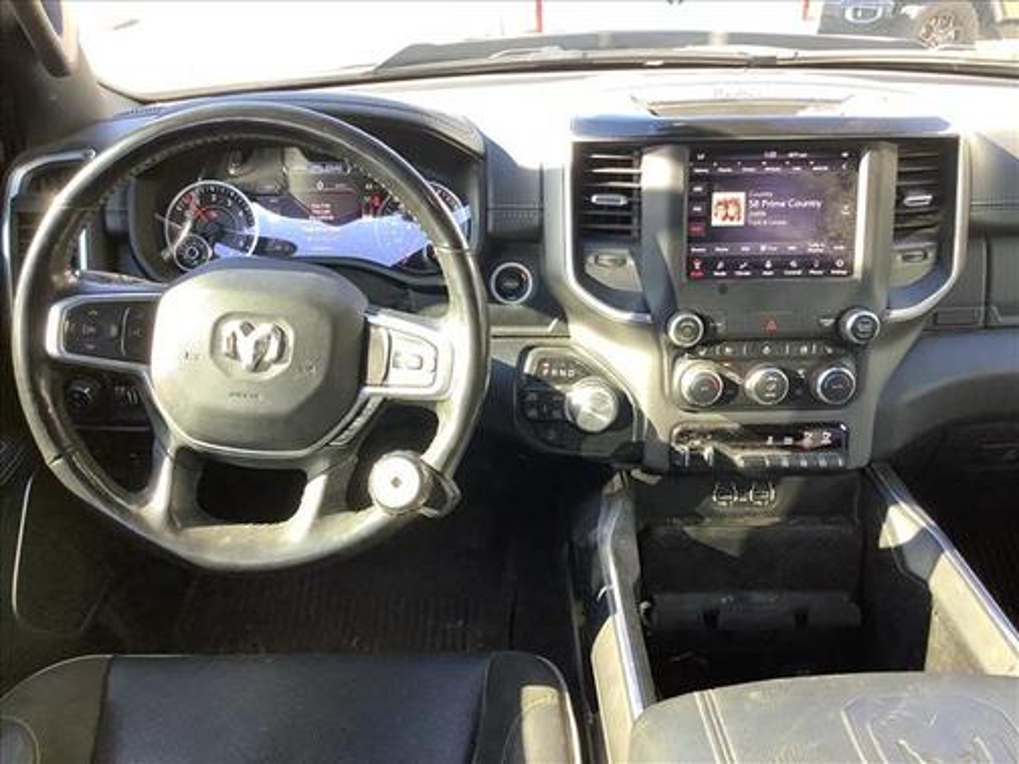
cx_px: 510
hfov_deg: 58.4
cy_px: 382
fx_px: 913
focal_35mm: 31
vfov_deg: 45.4
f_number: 2.4
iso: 100
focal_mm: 3.3
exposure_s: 1/120
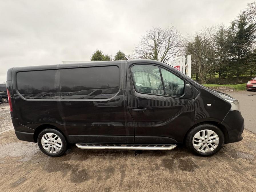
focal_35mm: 14
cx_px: 128
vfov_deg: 85.7
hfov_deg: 102.1
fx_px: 104
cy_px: 96
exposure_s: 1/99
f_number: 2.2
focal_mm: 2.22
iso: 160
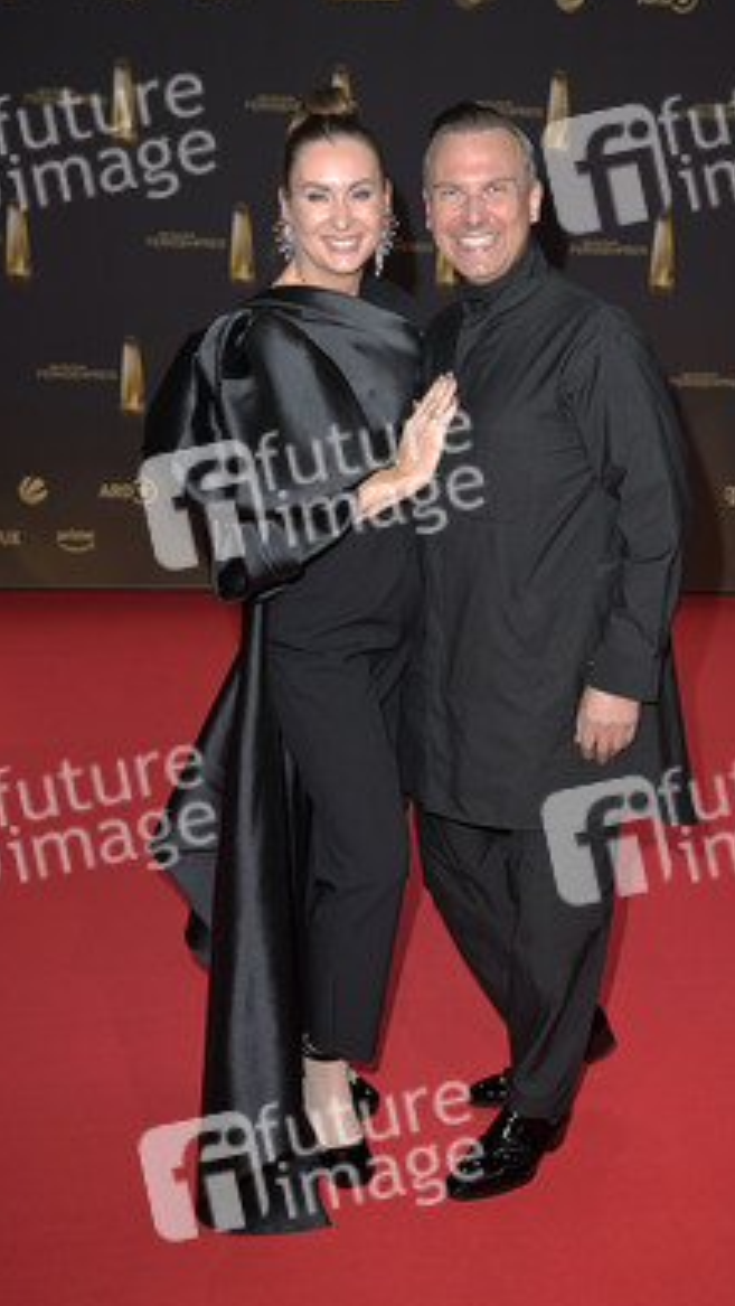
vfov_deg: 47.3
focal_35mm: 43
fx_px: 1489
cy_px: 658
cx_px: 409
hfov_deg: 27.7
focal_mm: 40
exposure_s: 1/250
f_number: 5
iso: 1000
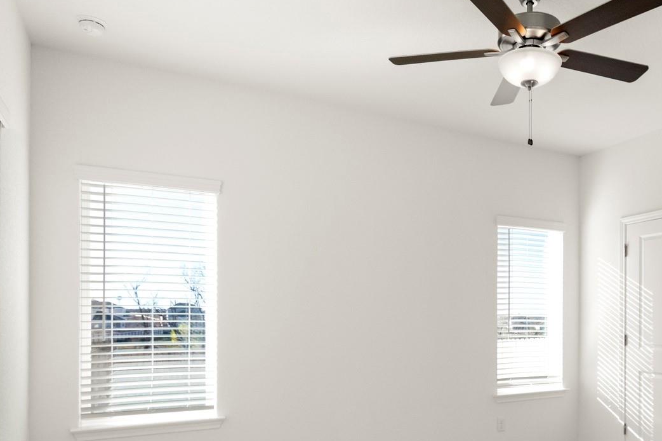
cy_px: 294
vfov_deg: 45.6
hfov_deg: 64.2
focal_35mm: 28
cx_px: 429
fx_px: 515
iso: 400
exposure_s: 1/160
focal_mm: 12
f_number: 8
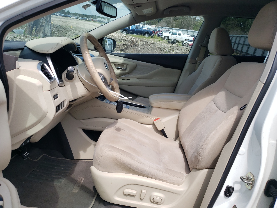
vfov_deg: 51.4
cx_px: 138
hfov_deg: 65.3
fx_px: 216
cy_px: 102
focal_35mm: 27
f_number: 1.5
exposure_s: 1/1429
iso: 50
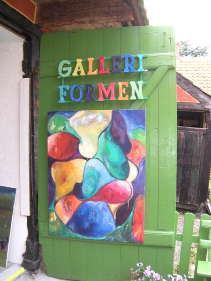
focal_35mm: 35
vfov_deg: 52.6
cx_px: 106
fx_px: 284
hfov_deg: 40.7
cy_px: 140
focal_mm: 5.9
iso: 122
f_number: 3.8
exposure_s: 1/52.4
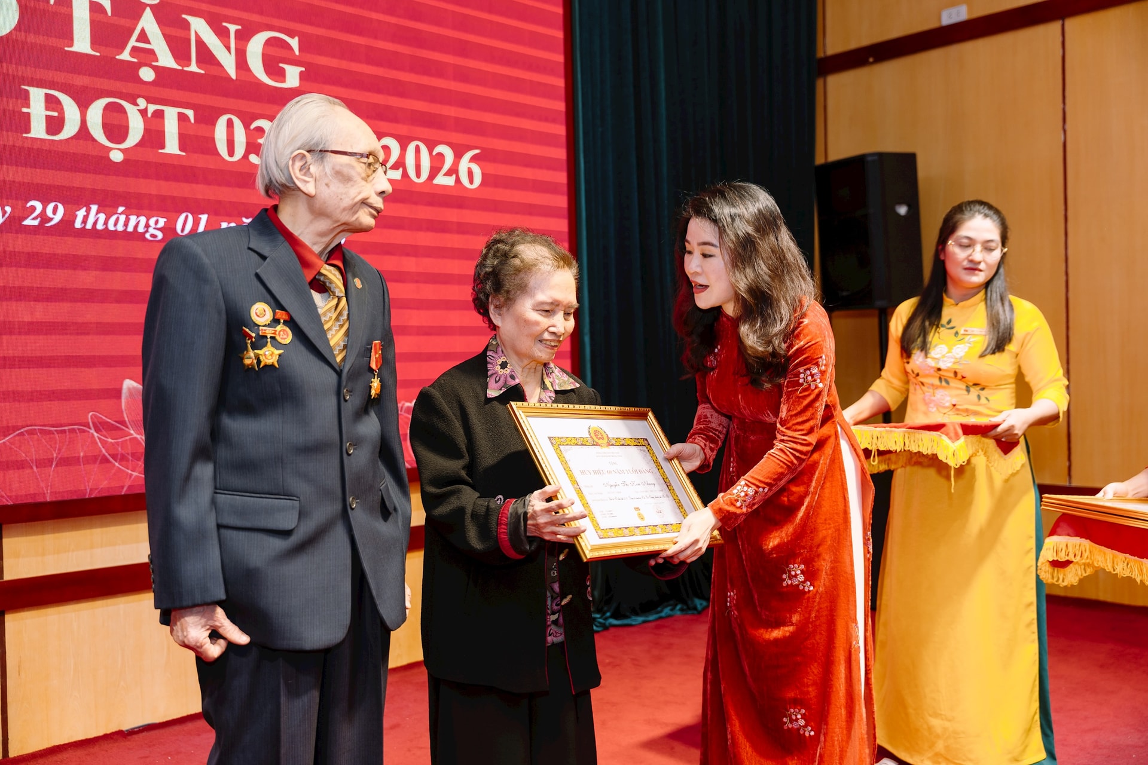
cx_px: 574
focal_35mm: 36
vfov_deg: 37.2
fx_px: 1138
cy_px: 382
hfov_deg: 53.5
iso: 320
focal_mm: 35.7
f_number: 2.8
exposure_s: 1/50
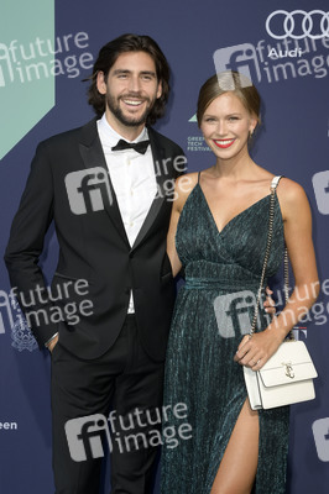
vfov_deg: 35.7
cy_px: 247
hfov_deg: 24.2
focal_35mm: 56
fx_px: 769
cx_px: 164
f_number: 9
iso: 400
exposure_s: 1/250
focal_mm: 56
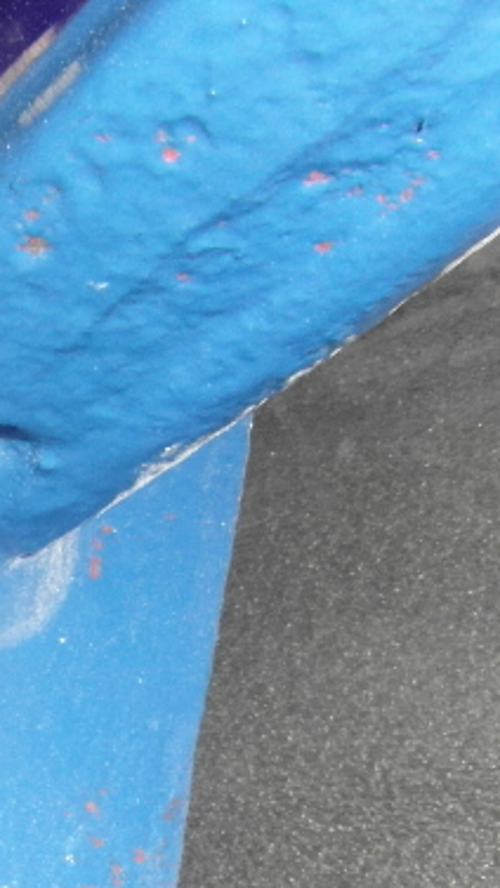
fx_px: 1674
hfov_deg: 16.2
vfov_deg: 29.0
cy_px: 723
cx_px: -134
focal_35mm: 71
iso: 320
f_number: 7.3
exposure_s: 1/30
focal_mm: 4
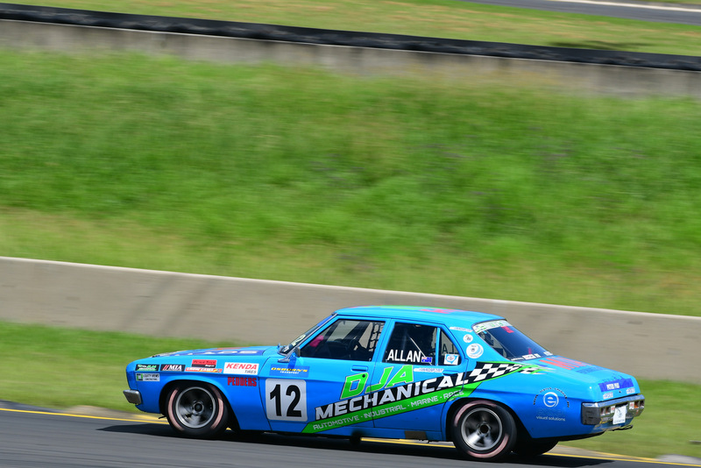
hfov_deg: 6.9
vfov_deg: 4.6
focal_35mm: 300
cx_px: 350
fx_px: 5843
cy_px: 234
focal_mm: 200
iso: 200
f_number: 13
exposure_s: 1/250
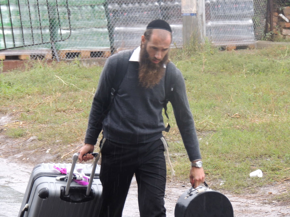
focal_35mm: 250
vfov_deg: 5.9
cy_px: 108
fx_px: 2094
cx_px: 145
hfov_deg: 7.9
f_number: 4.7
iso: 400
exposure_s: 1/100
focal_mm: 44.5
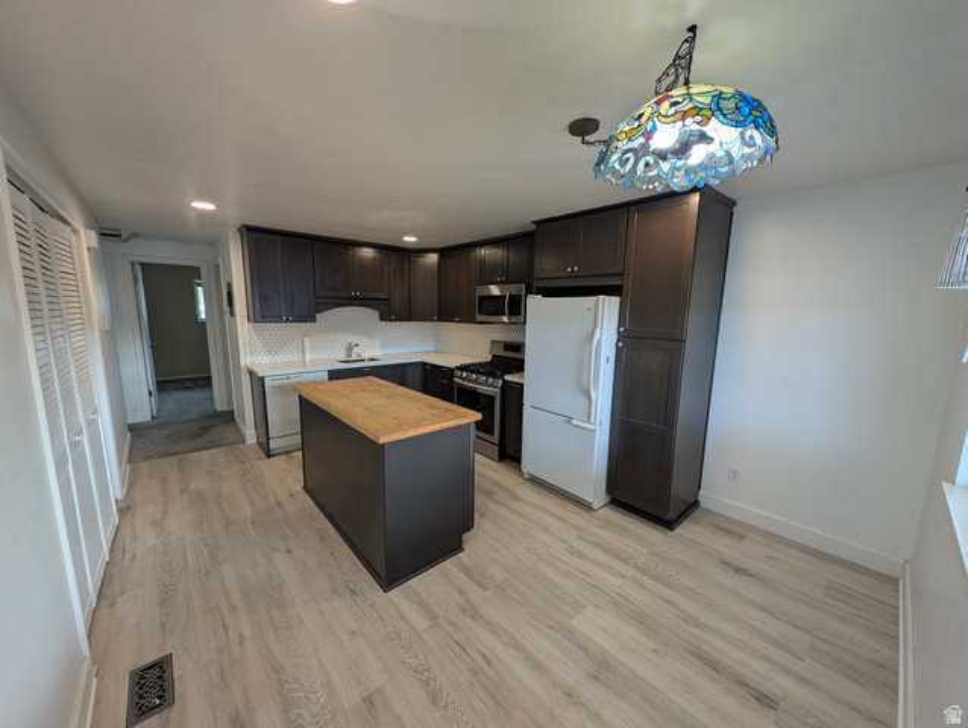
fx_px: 336
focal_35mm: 12
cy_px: 364
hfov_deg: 110.5
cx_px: 484
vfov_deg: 94.6
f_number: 1.95
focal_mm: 2.23
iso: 37
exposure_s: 1/30
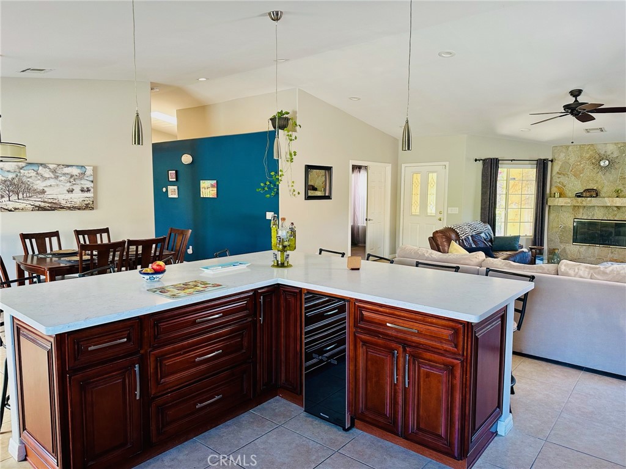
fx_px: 434
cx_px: 313
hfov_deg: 71.6
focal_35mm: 24
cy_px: 234
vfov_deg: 56.8
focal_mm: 6.86
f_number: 1.78
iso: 160
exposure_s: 1/60
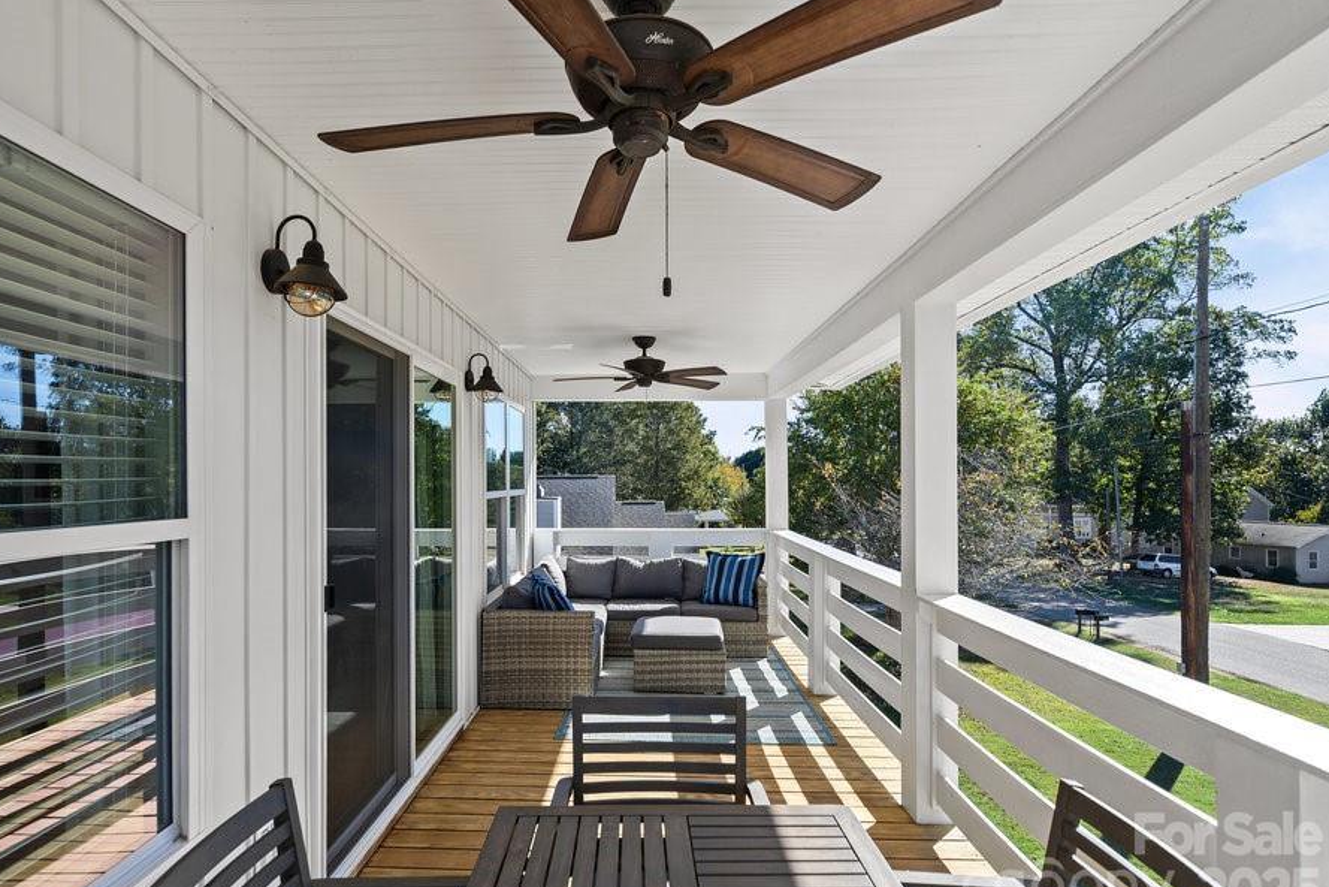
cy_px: 451
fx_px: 665
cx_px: 628
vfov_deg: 67.4
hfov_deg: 89.9
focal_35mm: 18
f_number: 5.6
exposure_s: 1/250
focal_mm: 16
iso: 100
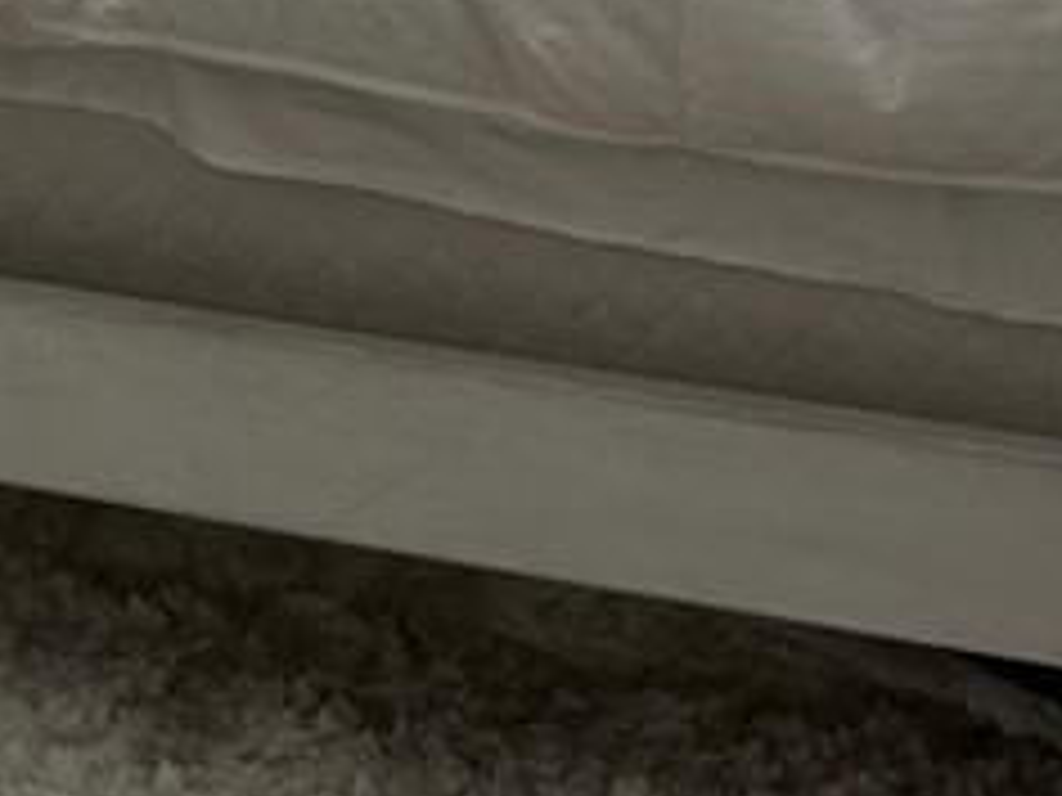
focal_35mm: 163
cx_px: -1480
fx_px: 5001
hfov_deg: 10.5
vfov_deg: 8.5
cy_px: -931
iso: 80
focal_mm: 6.86
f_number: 1.78
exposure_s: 1/503
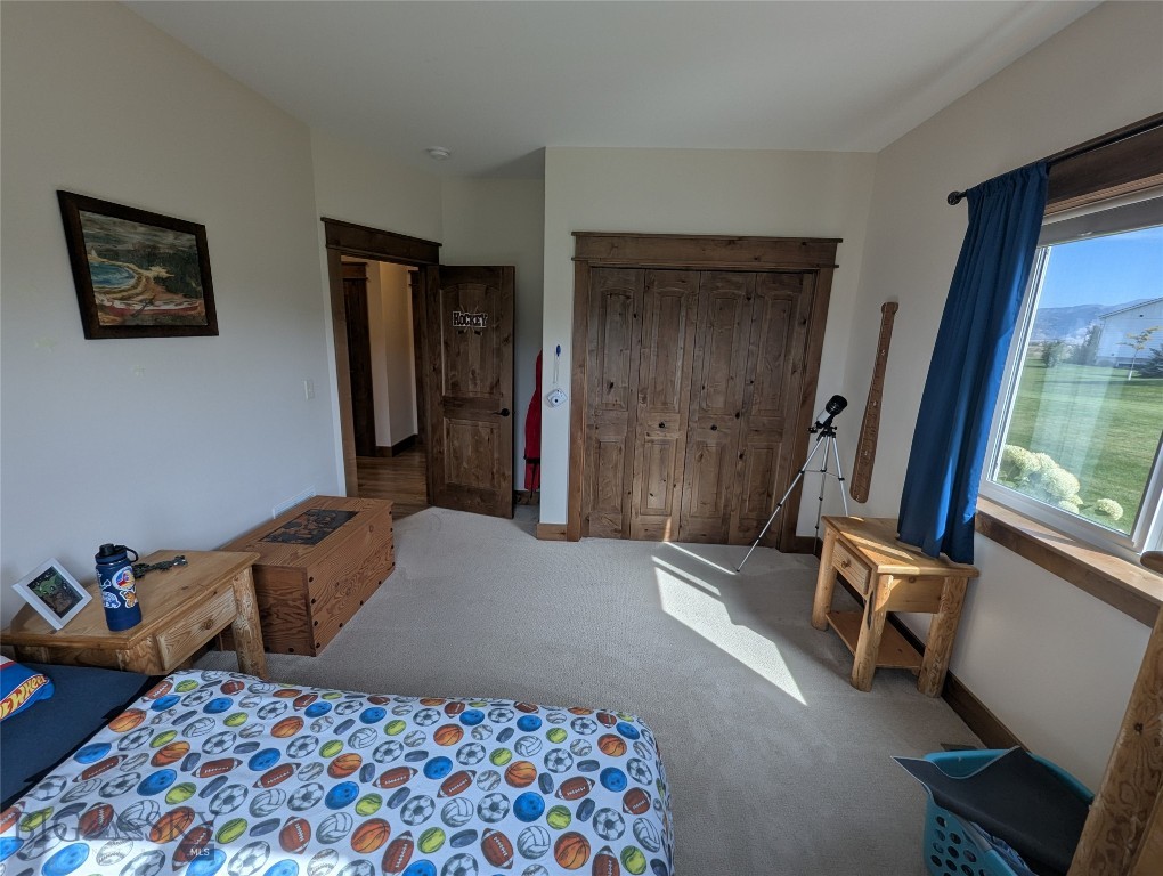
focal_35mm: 13
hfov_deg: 106.1
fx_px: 437
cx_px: 582
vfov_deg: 90.1
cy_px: 438
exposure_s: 1/372
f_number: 2.2
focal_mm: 1.95
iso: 44
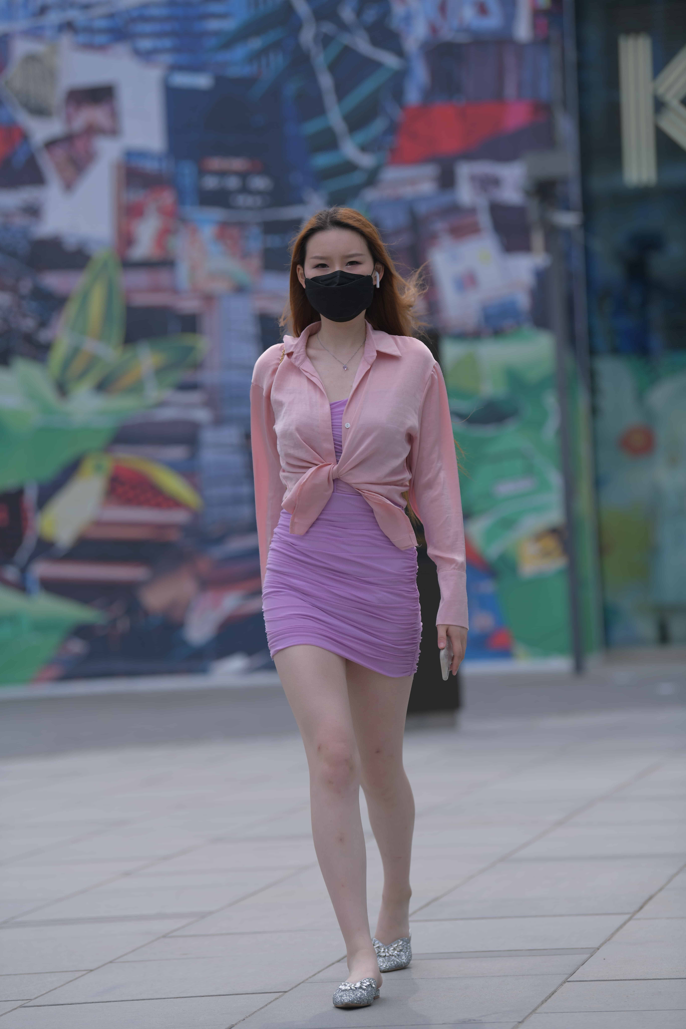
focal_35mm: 140
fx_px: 4001
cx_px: 343
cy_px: 514
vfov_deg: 14.7
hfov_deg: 9.8
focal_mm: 140
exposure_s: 1/640
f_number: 3.5
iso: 64
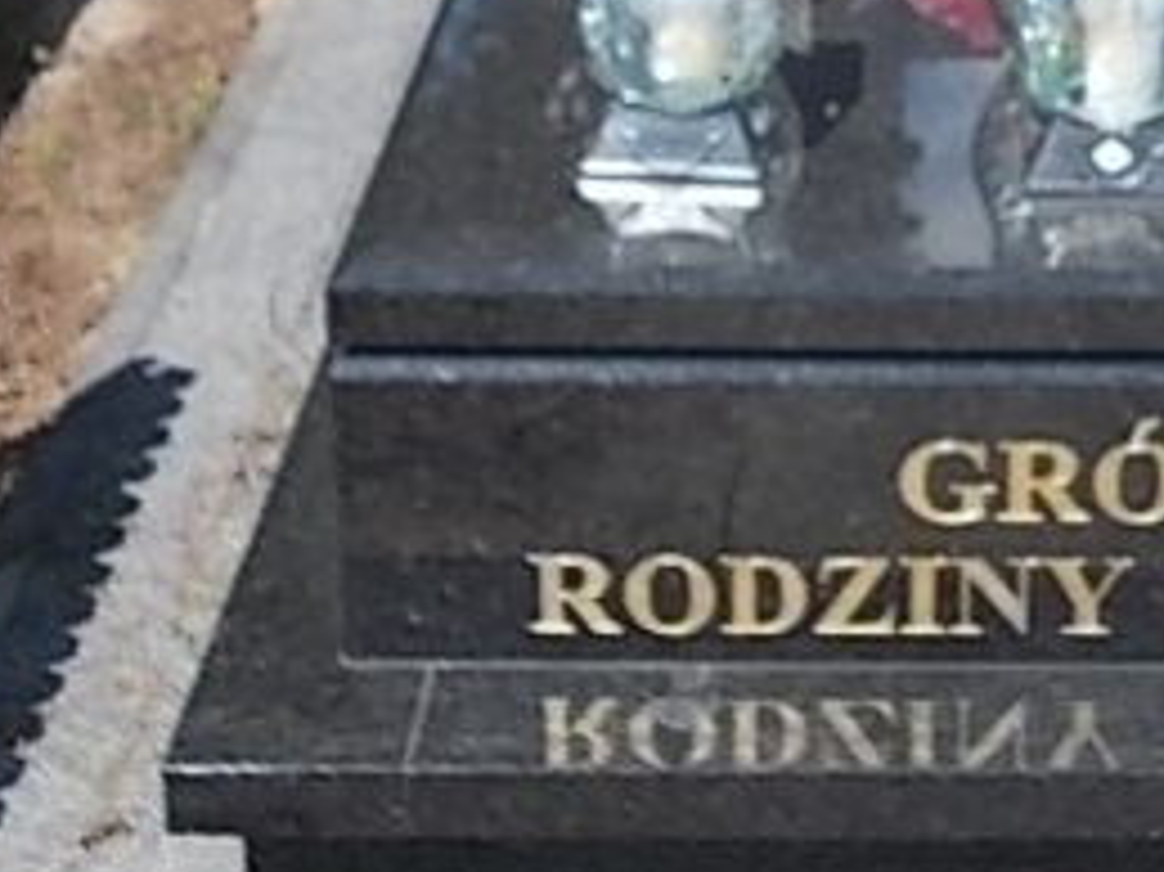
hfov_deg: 20.5
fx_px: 3159
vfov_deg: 15.3
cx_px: 1020
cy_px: -103
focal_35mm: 94
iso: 80
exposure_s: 1/160
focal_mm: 5.3
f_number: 6.2
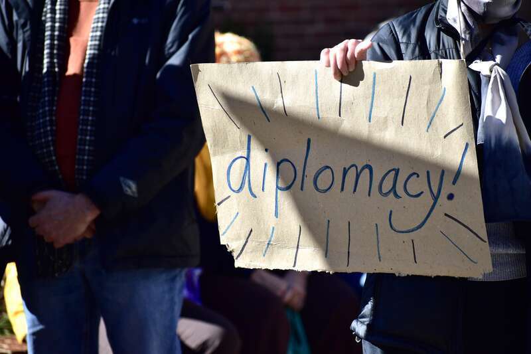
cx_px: 266
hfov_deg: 10.2
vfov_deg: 6.8
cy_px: 177
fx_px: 2986
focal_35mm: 202
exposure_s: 1/1600
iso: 400
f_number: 4.8
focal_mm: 135
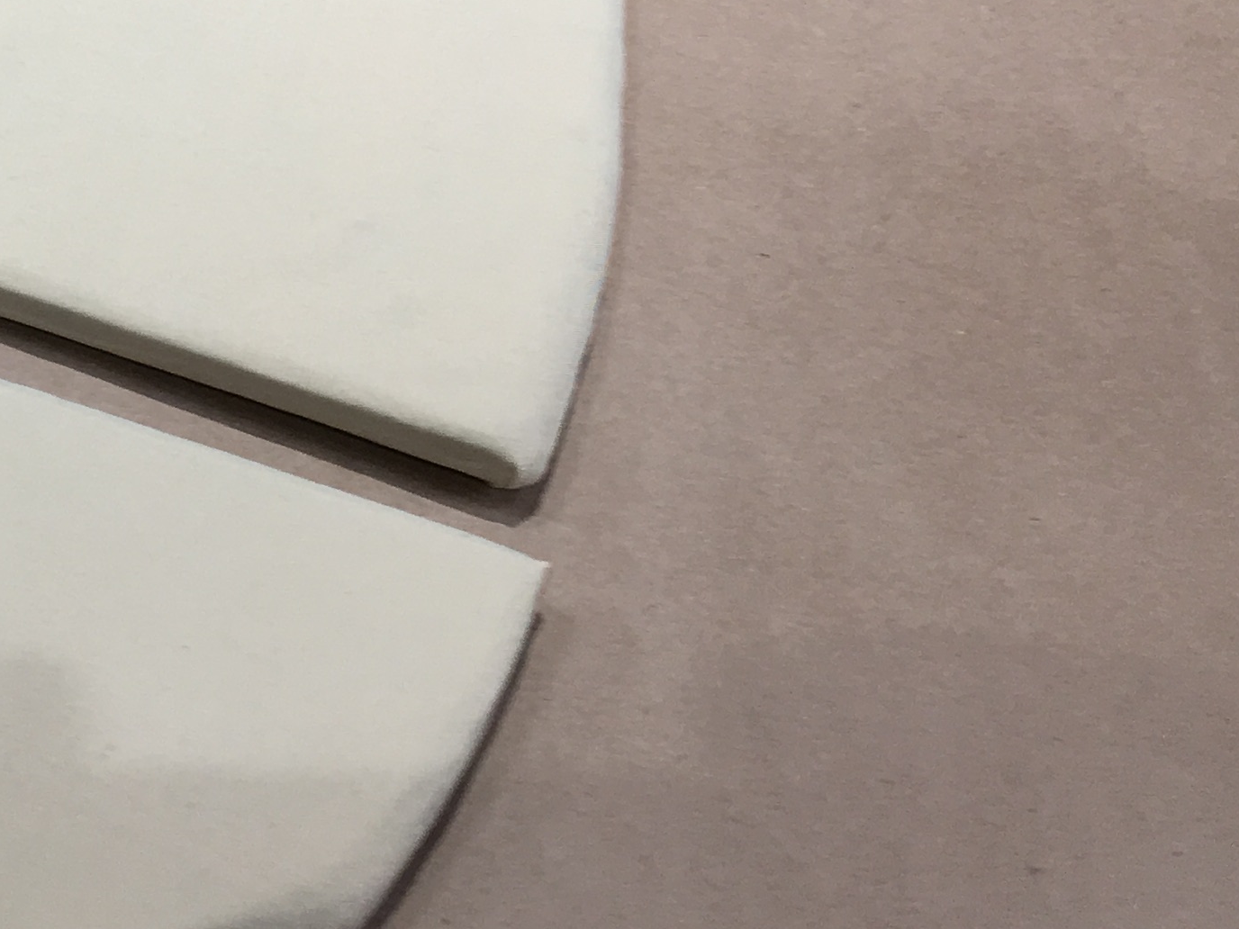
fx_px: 3042
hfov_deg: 20.7
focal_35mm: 85
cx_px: -421
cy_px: 44
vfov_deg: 17.1
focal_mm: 4.15
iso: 25
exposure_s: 1/60
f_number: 2.2
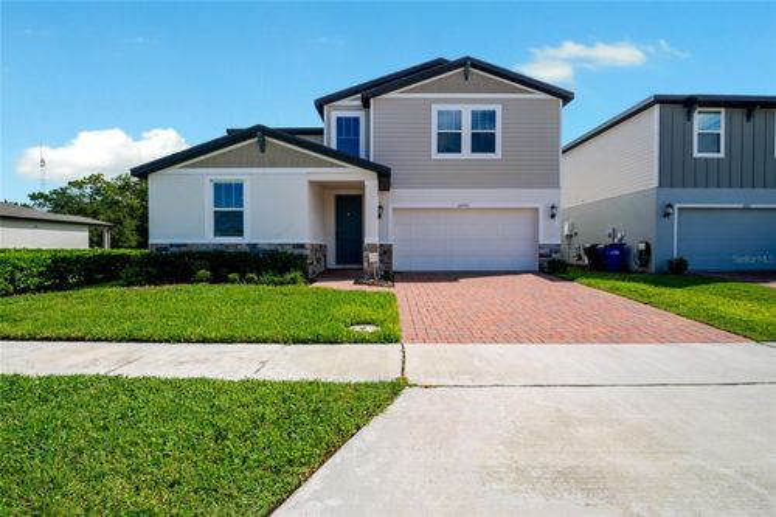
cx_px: 388
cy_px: 258
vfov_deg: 72.0
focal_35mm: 16
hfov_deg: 95.0
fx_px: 356
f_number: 11
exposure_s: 1/1600
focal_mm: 11
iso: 100
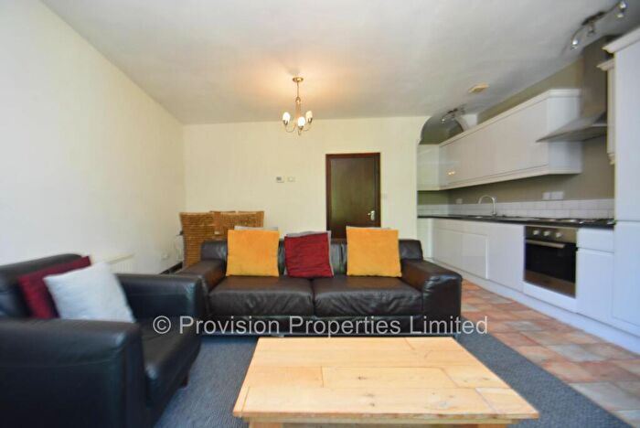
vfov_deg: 77.4
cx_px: 320
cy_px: 214
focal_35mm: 15
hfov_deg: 100.3
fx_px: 267
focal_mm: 10
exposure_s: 1/60
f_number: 4
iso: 800
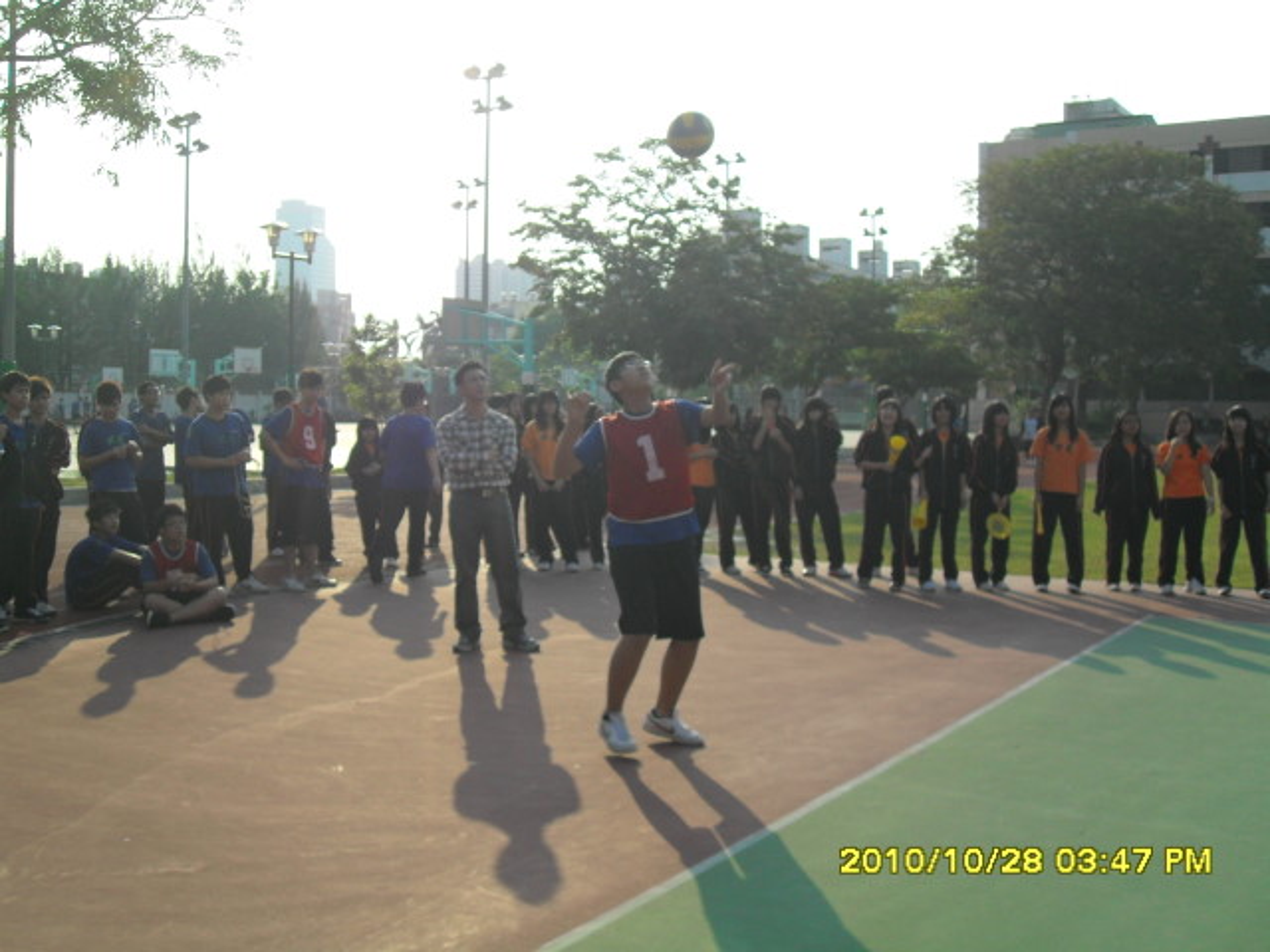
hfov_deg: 46.8
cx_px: 635
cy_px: 476
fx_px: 1468
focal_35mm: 40
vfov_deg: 36.0
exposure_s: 1/125
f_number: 10
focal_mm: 7
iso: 100
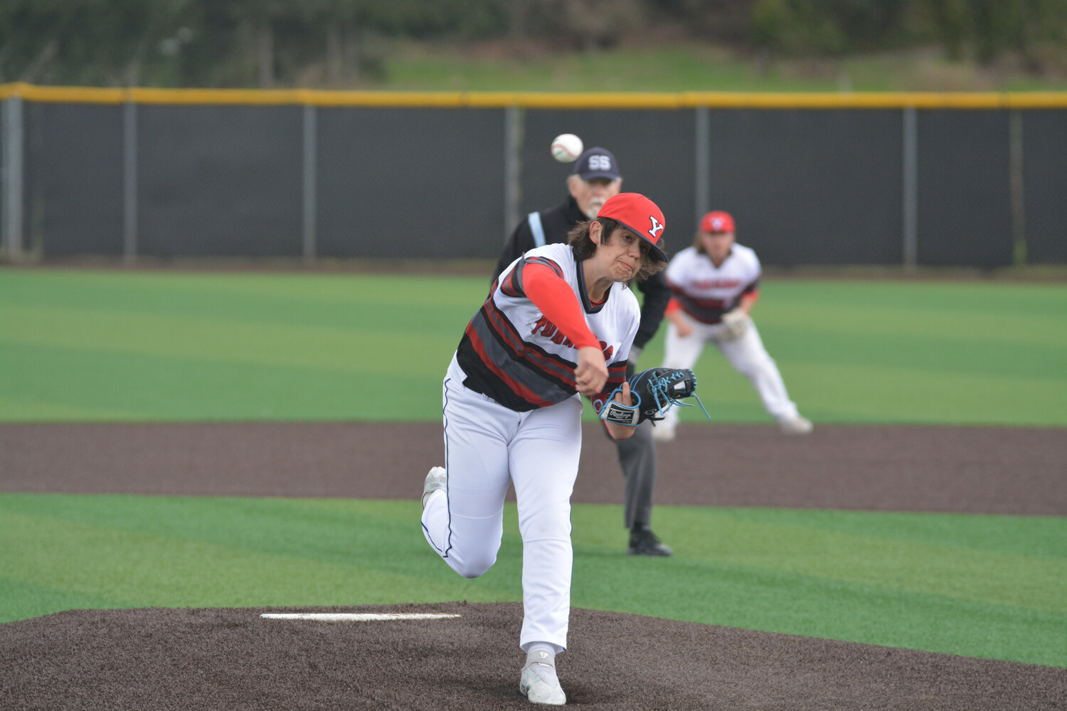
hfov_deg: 6.9
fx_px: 8891
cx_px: 534
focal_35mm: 300
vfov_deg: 4.6
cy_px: 356
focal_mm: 200
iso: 800
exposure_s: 1/1000
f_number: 4
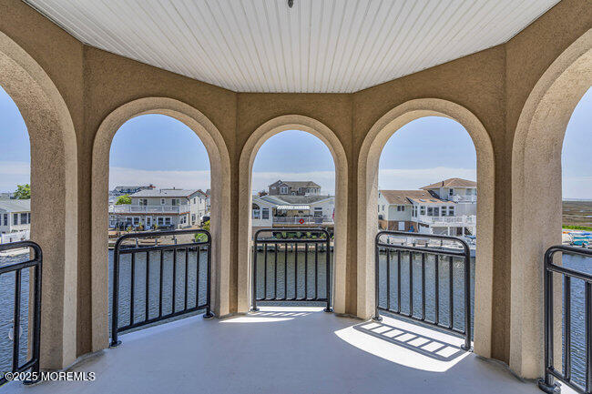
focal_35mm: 16
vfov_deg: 73.7
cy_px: 197
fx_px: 263
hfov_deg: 96.8
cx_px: 296
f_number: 8
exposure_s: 1/400
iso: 200
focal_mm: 16
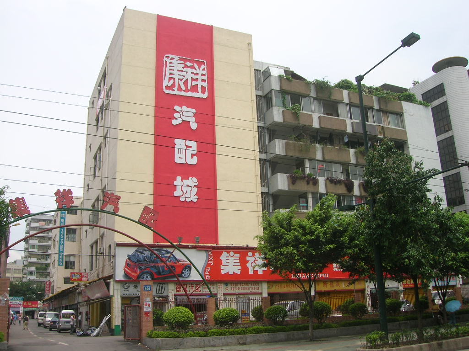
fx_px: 461
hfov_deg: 54.0
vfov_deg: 41.8
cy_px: 176
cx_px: 234
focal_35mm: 34
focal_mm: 5.7
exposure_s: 1/380
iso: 50
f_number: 4.9
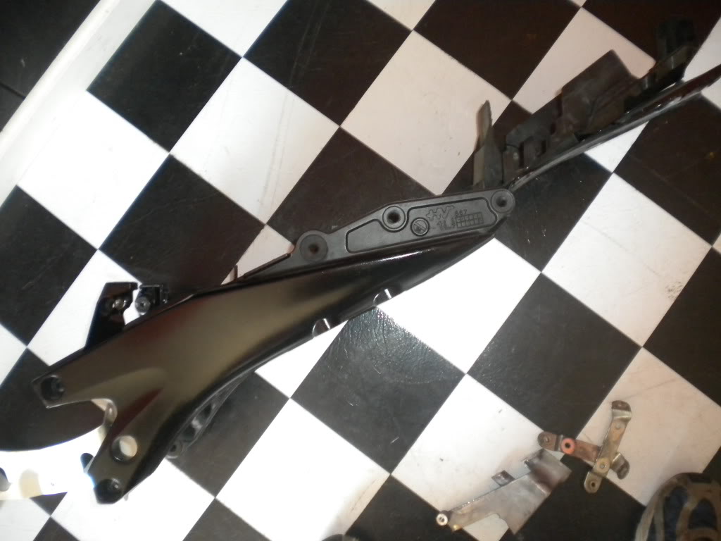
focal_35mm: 35
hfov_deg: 52.6
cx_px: 360
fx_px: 729
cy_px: 270
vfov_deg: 40.7
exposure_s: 1/30.6
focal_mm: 6.3
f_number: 3.1
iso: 400
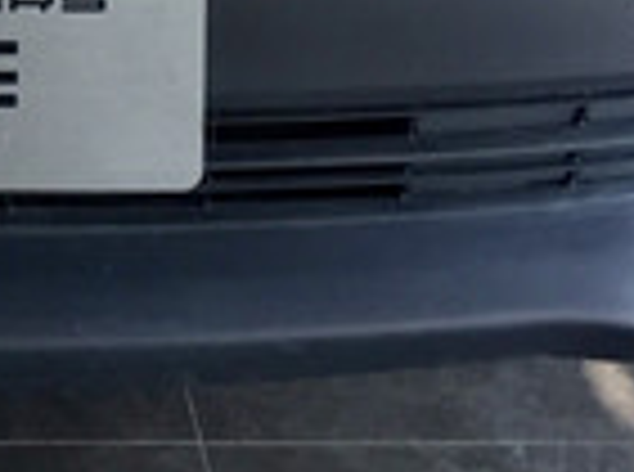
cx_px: -207
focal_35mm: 132
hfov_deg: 14.3
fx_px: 2411
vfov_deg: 10.0
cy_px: -598
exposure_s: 1/100
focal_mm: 4.15
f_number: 2.2
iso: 40
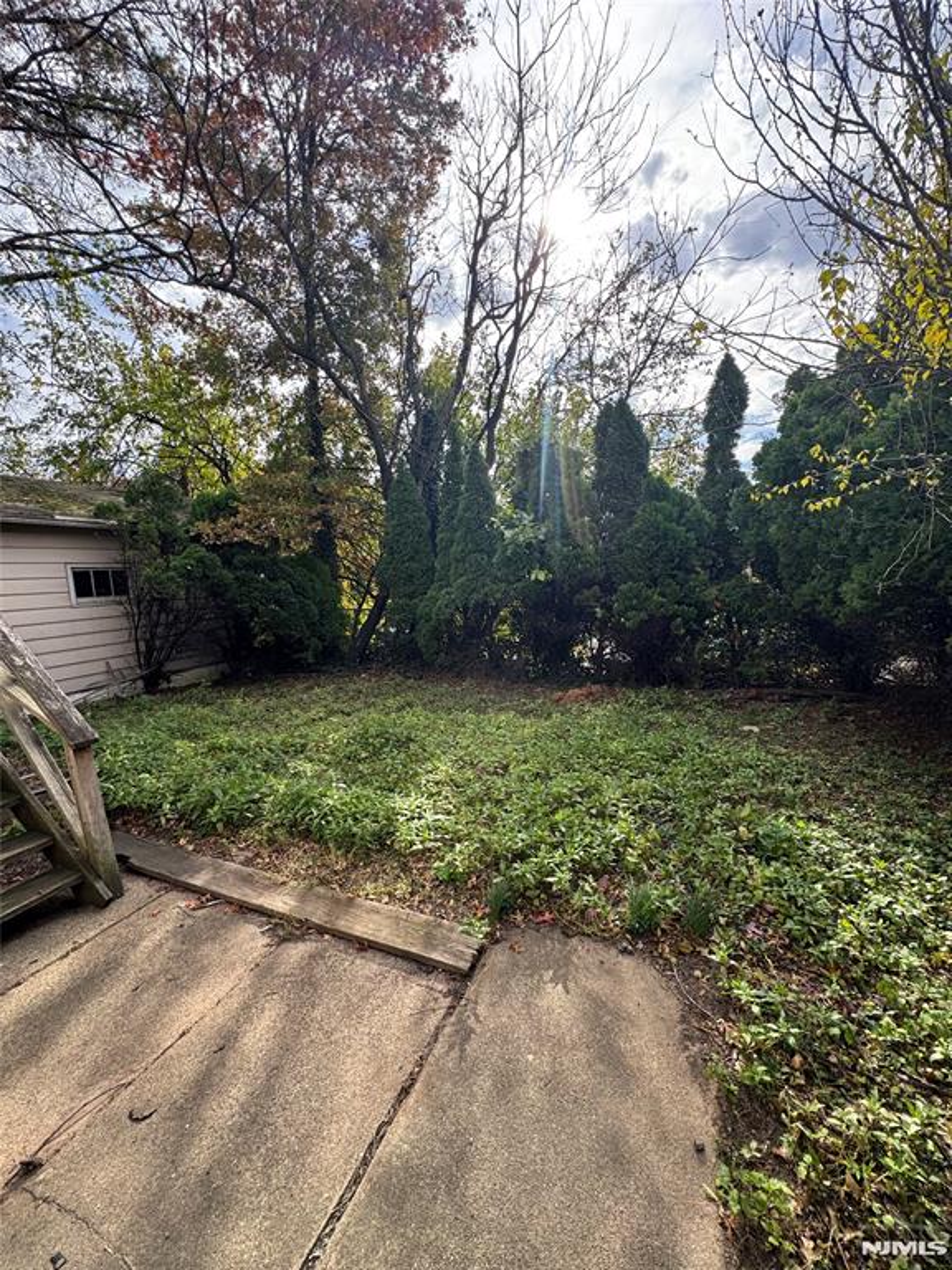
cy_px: 635
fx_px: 513
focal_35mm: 14
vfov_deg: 102.1
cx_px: 476
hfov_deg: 85.7
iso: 50
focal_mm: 2.22
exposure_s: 1/405
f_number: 2.2
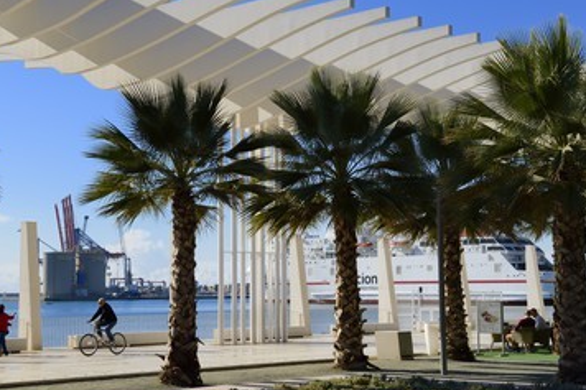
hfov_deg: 33.9
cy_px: 191
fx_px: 960
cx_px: 250
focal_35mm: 59
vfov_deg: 23.0
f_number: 13
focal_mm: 50
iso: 200
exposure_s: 1/250
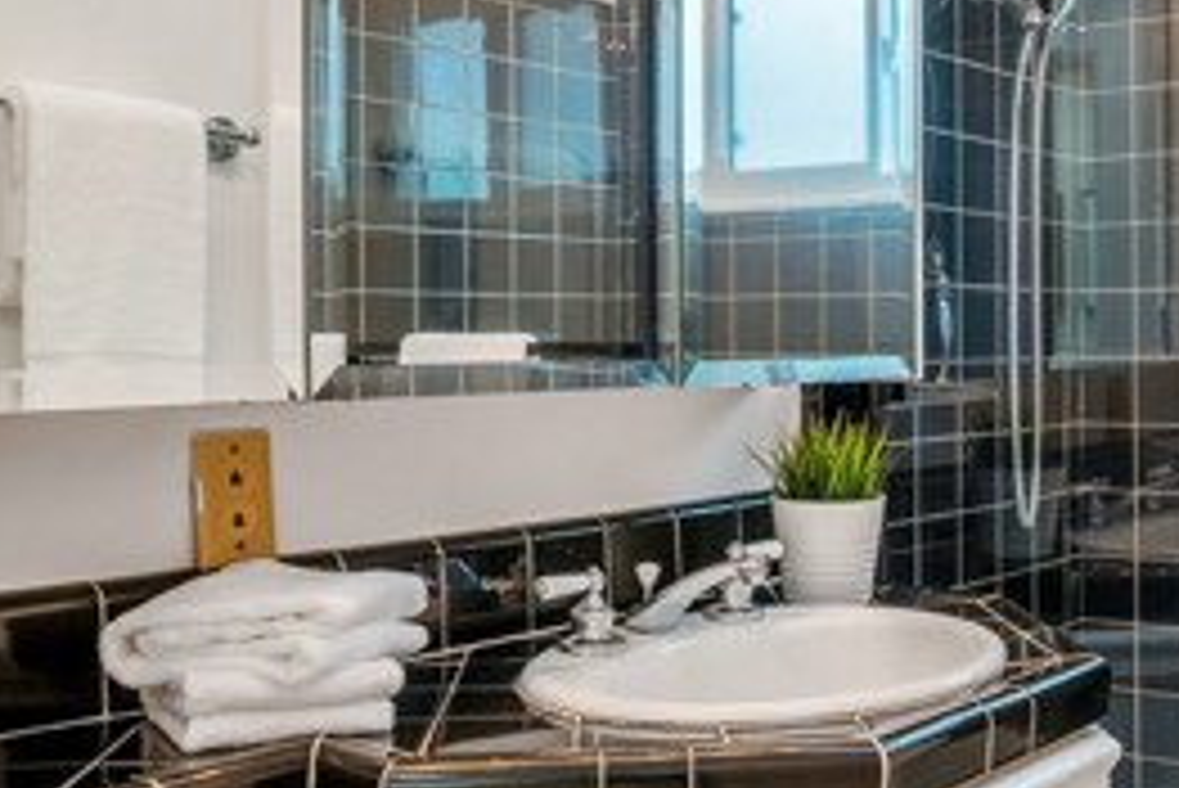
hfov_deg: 41.9
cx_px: 990
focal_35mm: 44
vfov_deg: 30.5
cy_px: 349
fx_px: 1442
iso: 250
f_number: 8
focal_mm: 18
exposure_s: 1/40
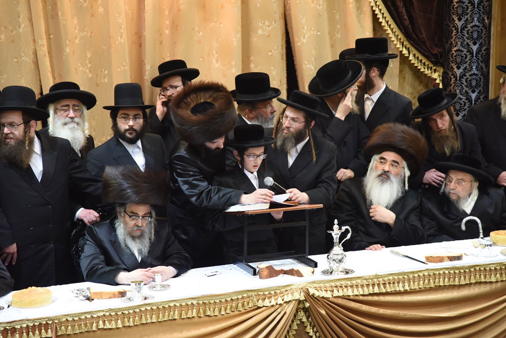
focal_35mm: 120
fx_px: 1687
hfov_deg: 17.1
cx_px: 253
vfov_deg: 11.4
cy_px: 169
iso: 2500
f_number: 4.5
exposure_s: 1/100
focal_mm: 120
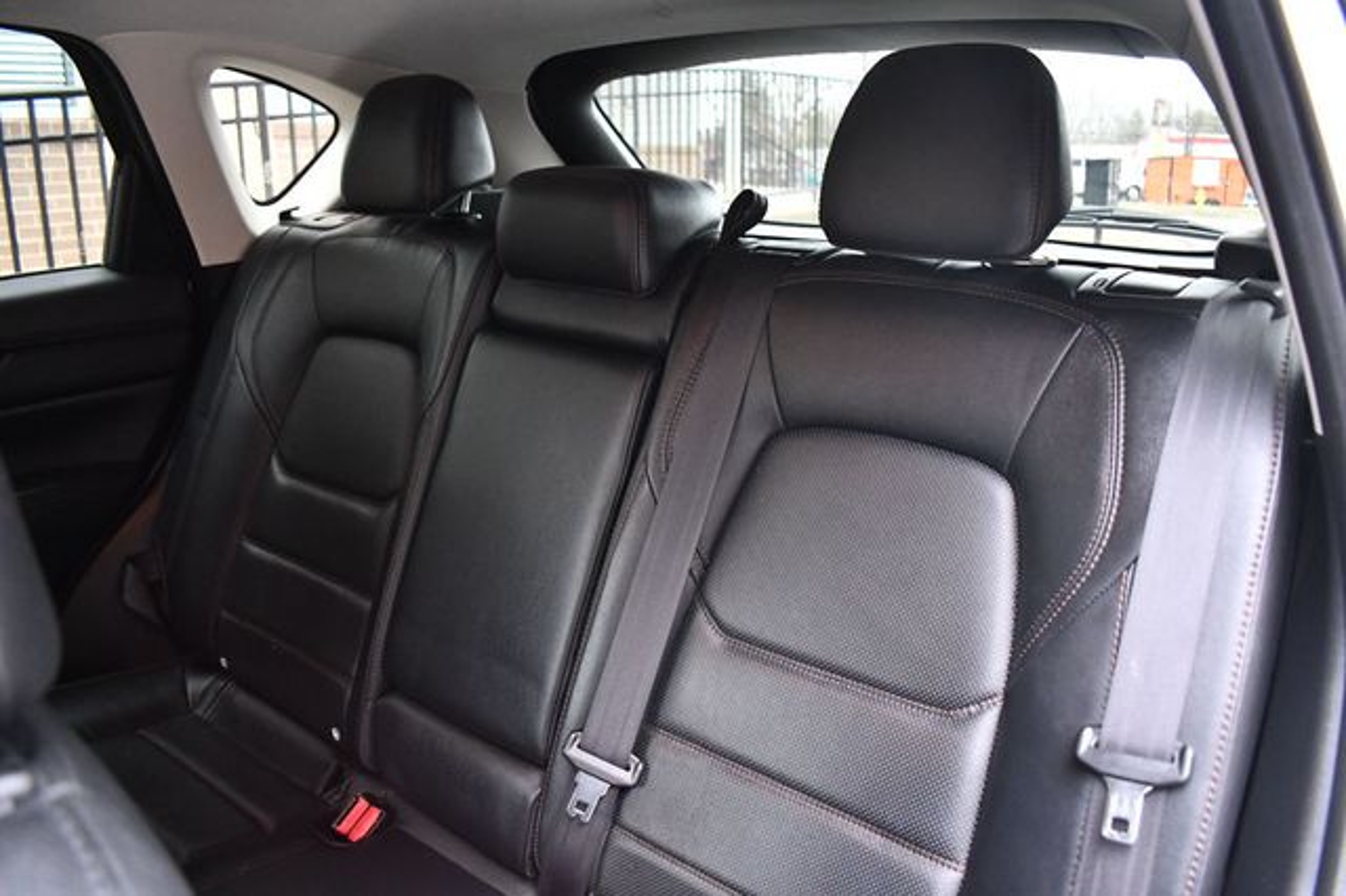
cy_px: 448
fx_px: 1009
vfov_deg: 47.9
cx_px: 673
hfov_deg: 67.4
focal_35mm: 27
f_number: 3.5
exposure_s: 1/80
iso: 3200
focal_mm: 18
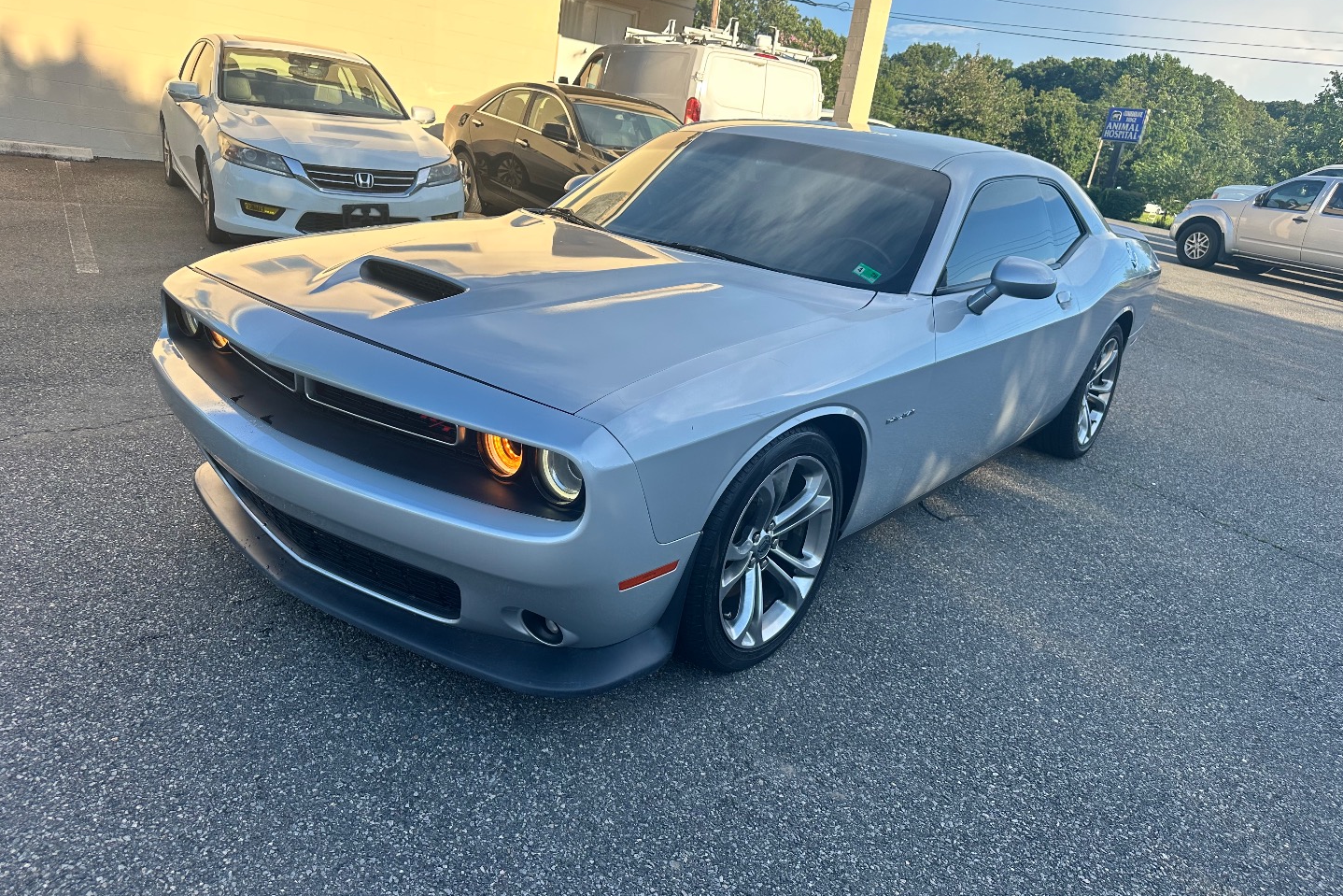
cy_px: 461
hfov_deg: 71.5
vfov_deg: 51.3
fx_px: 933
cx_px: 672
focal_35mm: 25
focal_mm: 6.86
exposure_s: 1/1040
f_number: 1.78
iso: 80
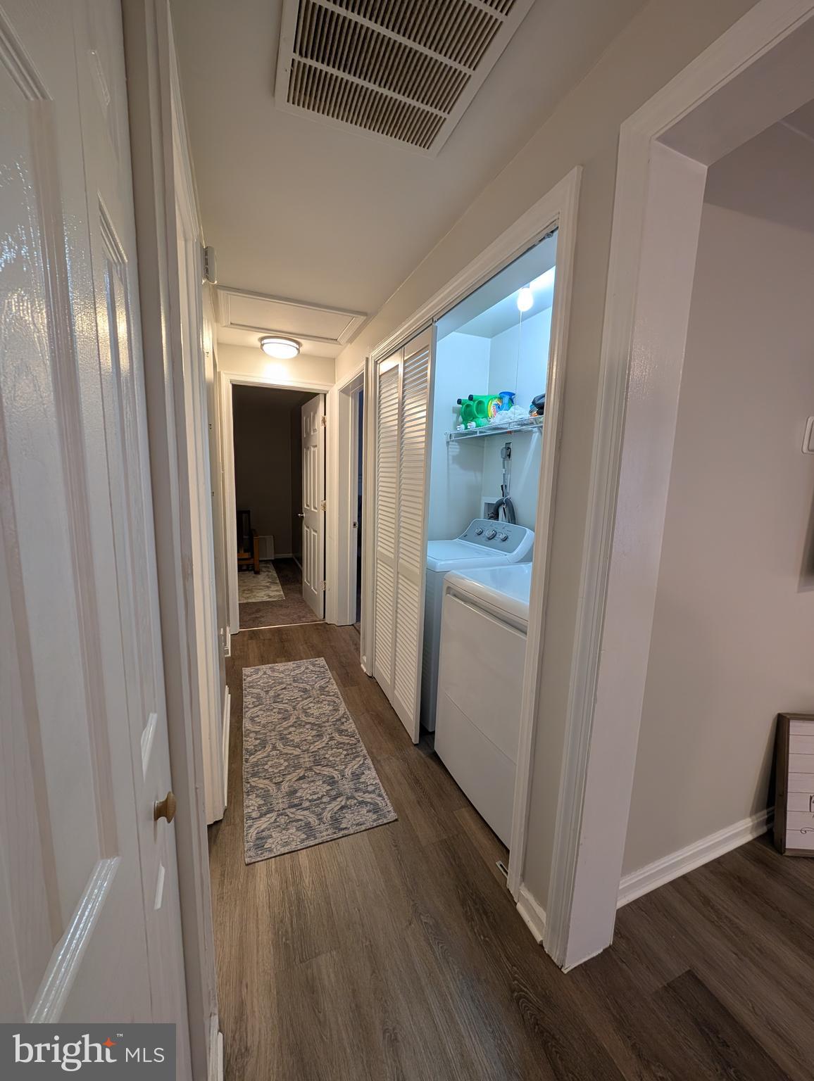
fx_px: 375
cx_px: 407
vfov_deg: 110.5
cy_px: 540
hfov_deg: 94.6
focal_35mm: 12
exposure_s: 1/60
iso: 66
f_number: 1.7
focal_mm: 2.02
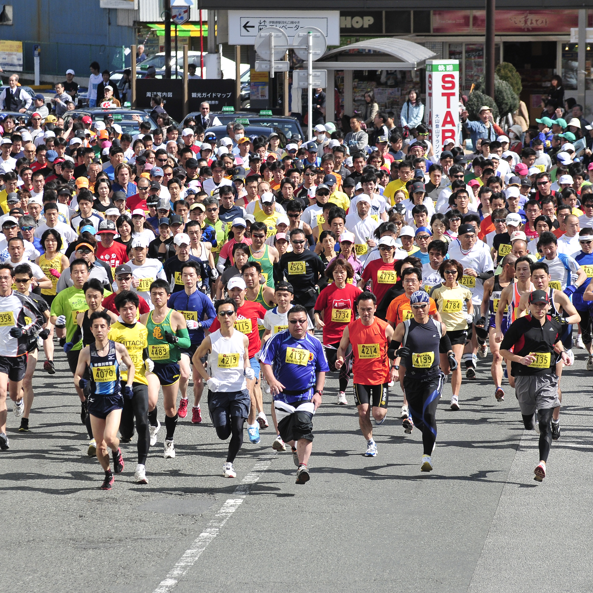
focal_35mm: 260
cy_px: 297
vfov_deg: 6.7
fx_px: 5032
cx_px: 264
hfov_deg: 6.7
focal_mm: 135
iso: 400
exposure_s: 1/1600
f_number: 5.6
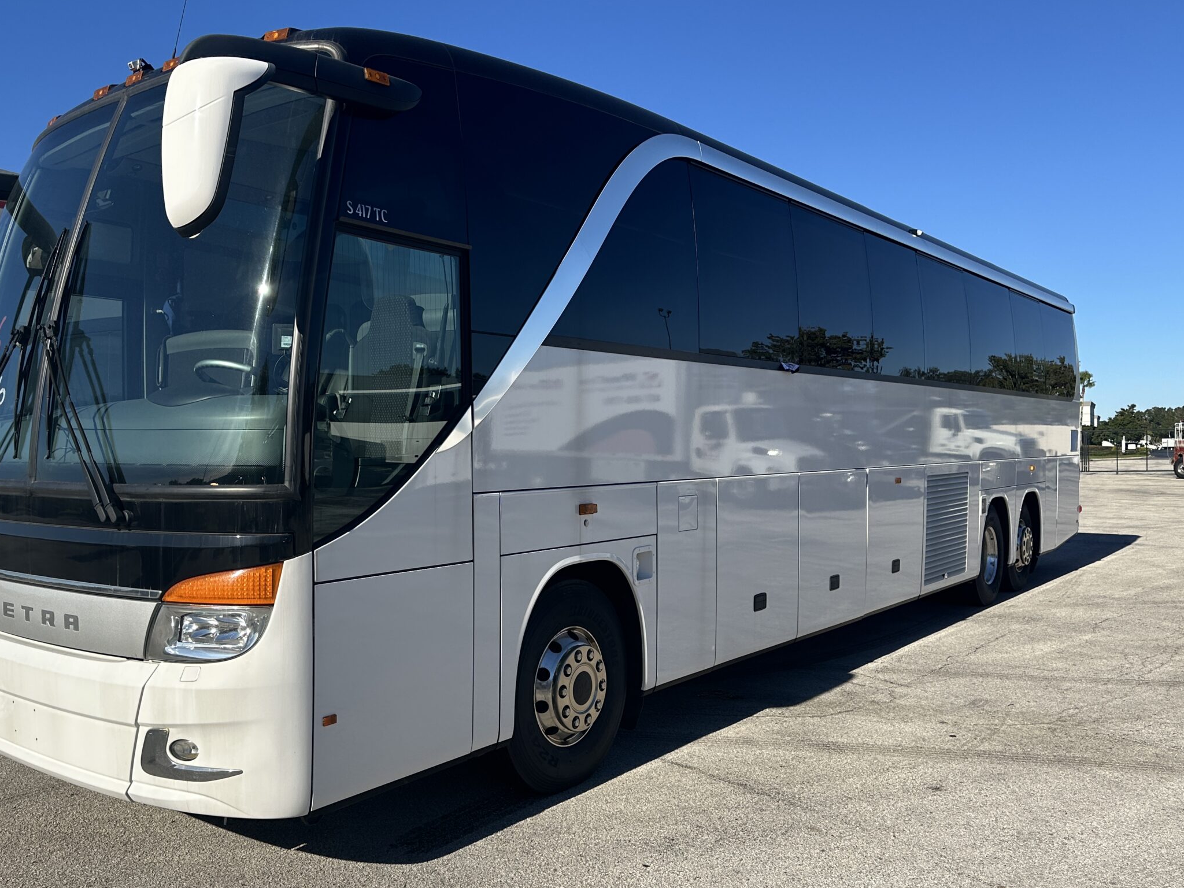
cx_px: 487
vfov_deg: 46.8
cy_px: 478
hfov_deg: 59.6
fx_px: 1026
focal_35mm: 30
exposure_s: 1/5525
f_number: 1.78
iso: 80
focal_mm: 6.86
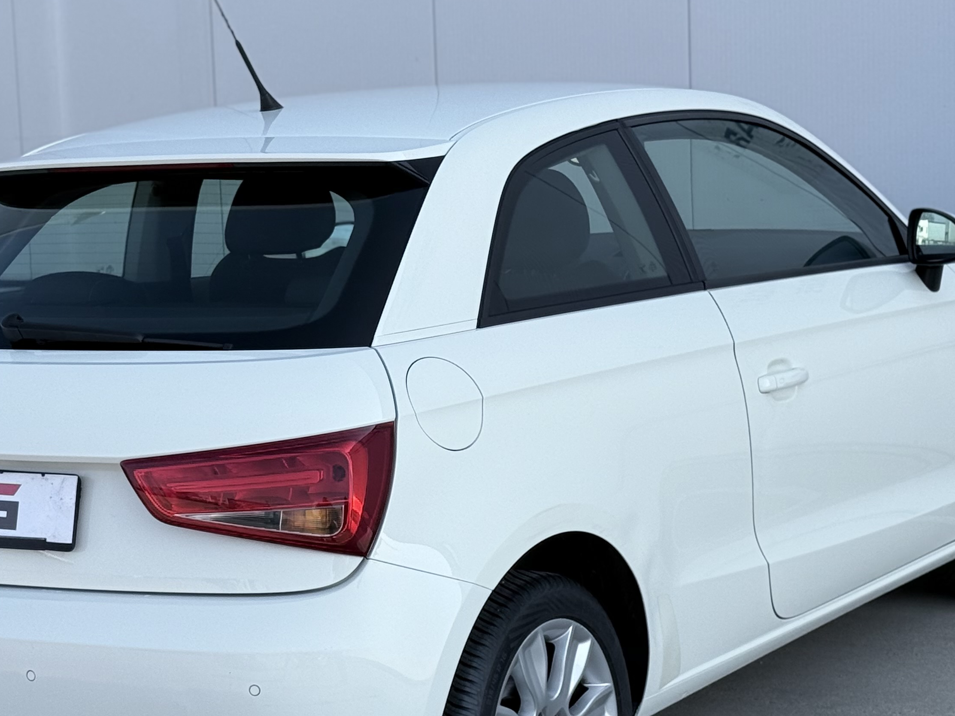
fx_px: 2400
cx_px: 429
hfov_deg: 22.5
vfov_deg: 17.0
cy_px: 417
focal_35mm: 87
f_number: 1.78
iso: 64
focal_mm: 6.76
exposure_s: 1/2494
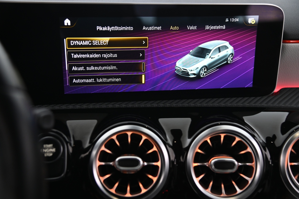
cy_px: 100
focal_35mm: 46
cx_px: 150
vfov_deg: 29.2
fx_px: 382
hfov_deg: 42.8
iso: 2000
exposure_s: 1/25
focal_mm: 46
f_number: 4
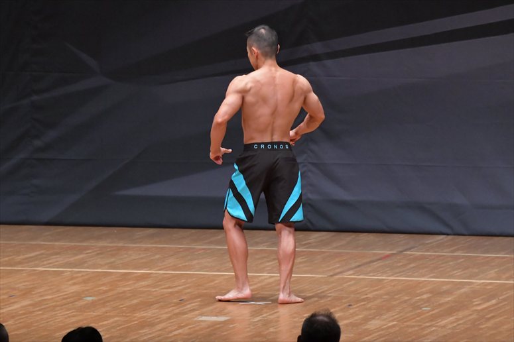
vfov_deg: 4.8
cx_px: 257
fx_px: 4067
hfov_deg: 7.2
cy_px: 171
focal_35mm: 285
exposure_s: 1/400
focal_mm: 190
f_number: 5.6
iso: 6400
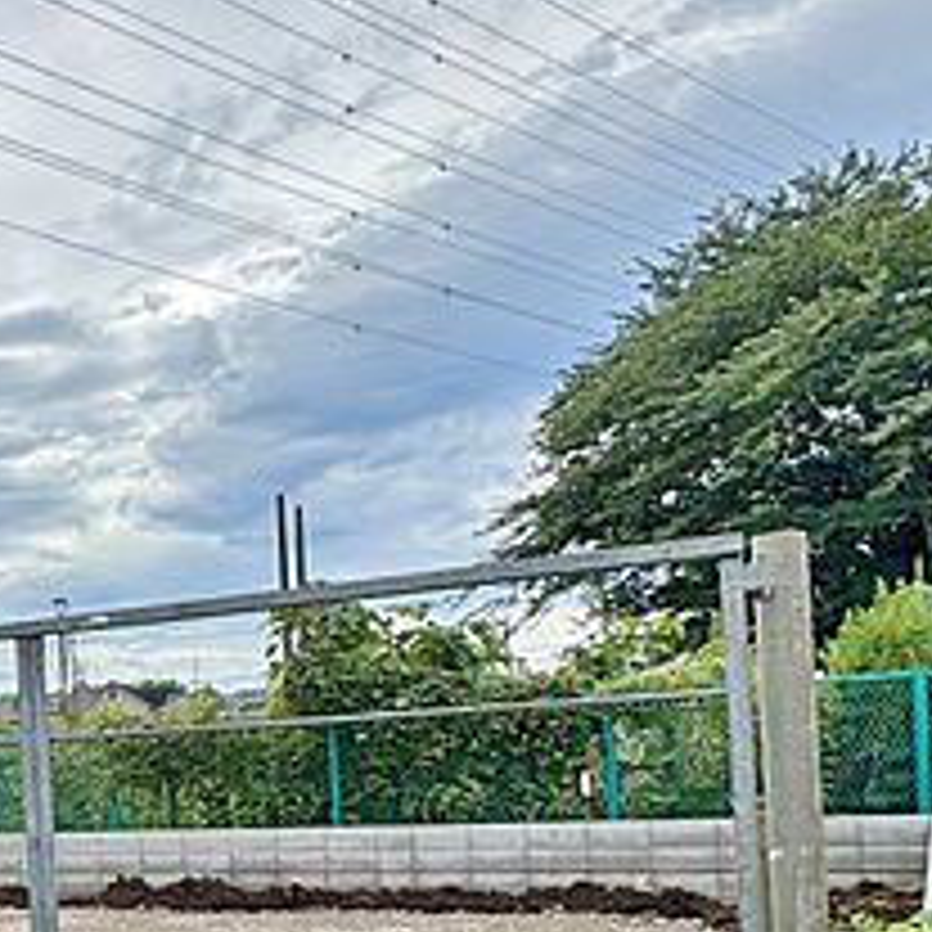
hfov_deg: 34.5
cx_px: -225
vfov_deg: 42.2
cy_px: 790
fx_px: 1127
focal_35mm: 37
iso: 50
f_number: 2.2
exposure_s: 1/2273
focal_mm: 2.22
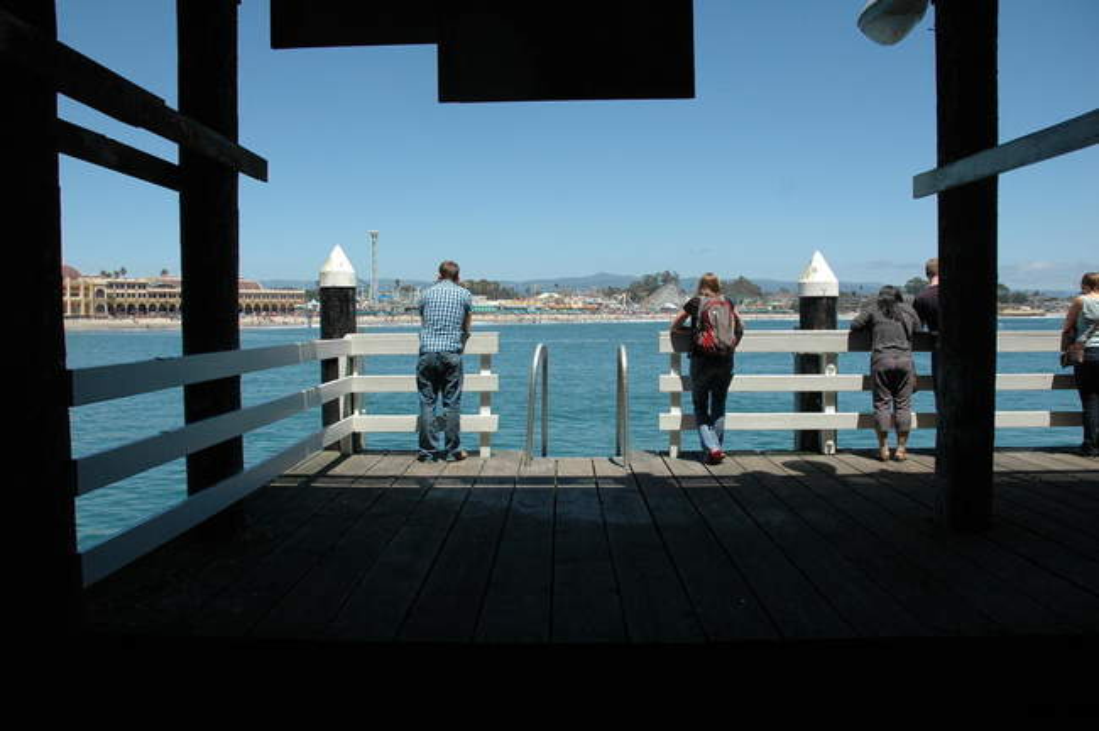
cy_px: 366
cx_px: 550
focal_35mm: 27
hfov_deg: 67.4
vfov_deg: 47.8
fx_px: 823
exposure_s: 1/1250
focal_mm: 18
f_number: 6.3
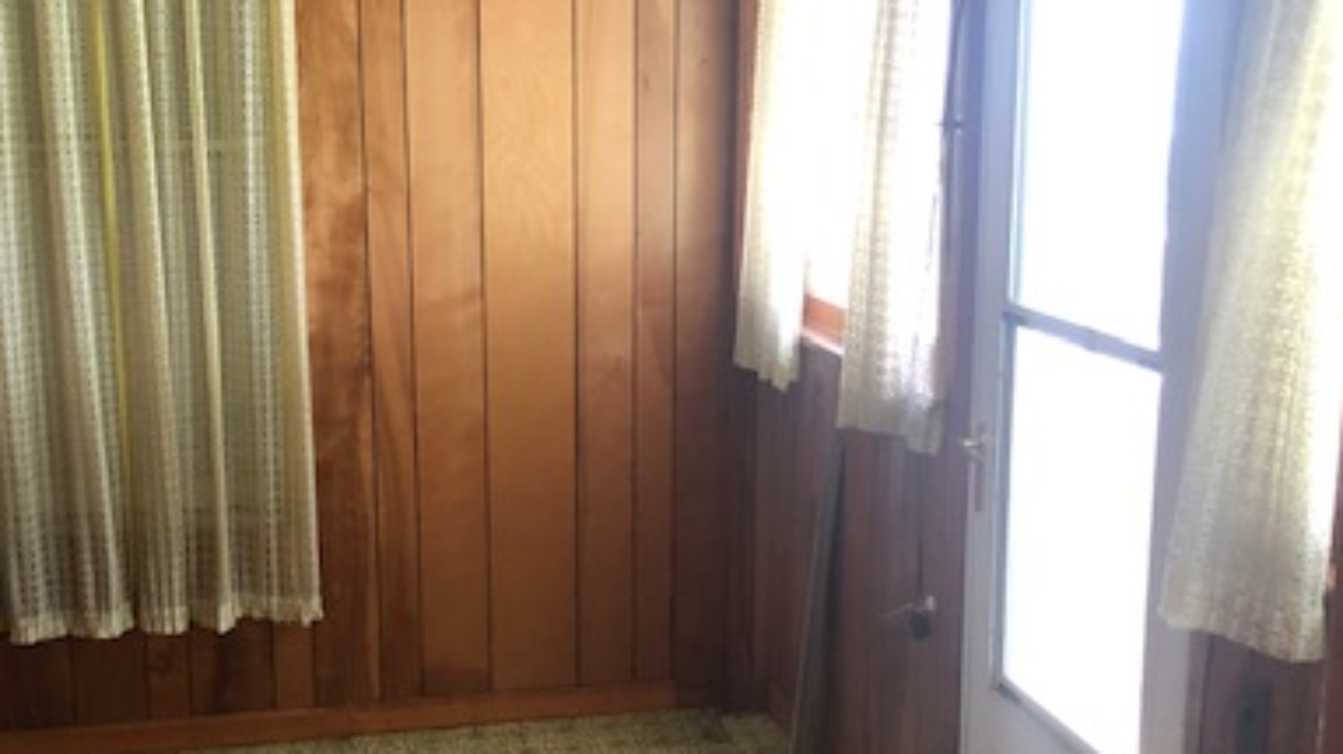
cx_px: 540
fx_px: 1815
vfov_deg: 23.4
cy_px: 484
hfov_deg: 40.4
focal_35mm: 51
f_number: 1.8
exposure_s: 1/15
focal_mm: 4
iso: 64
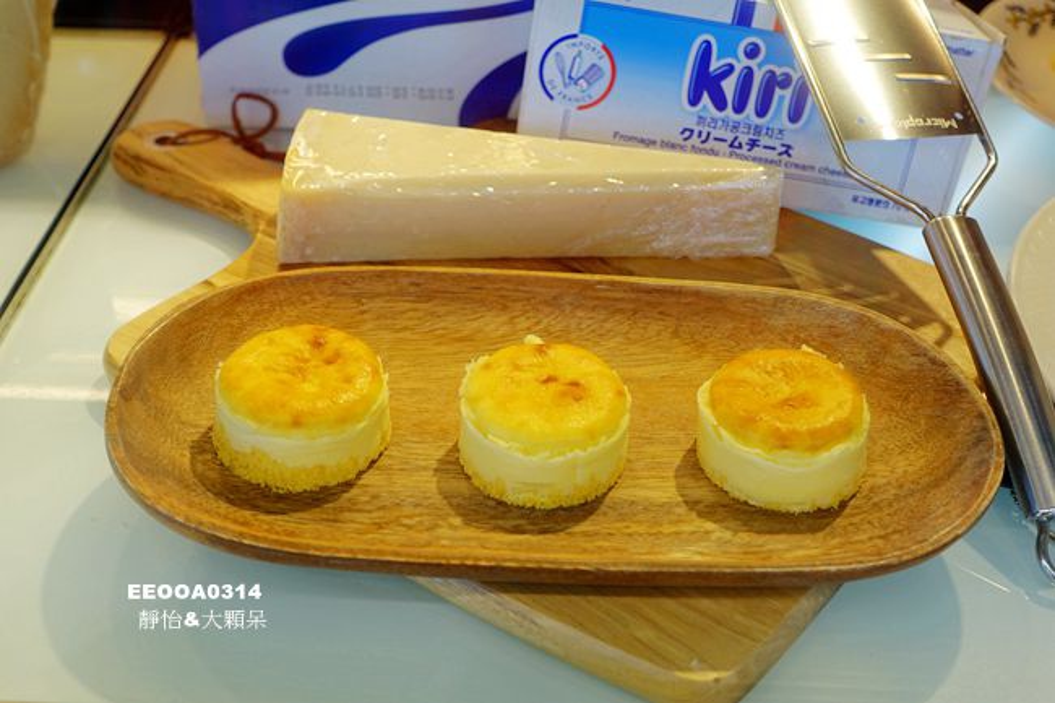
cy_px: 352
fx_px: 1377
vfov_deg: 28.6
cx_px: 528
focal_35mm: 47
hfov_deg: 41.9
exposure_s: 1/60
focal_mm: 17.27
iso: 125
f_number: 2.8
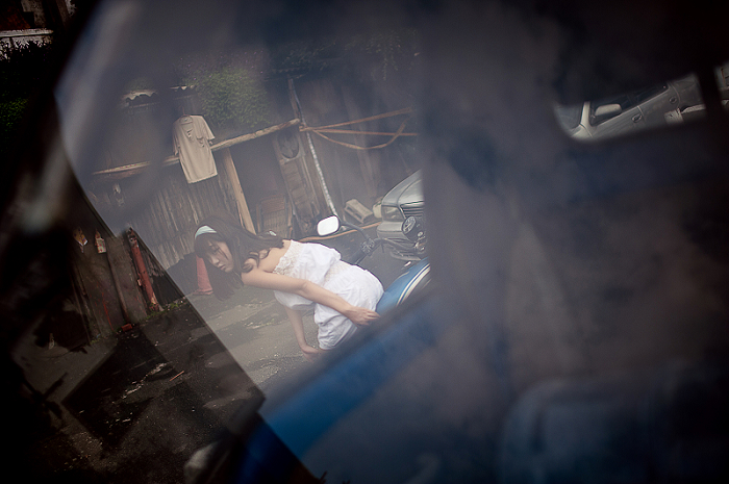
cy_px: 242
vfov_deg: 37.8
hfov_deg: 54.5
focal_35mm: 35
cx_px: 364
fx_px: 708
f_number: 1.4
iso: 200
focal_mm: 35
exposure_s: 1/6400
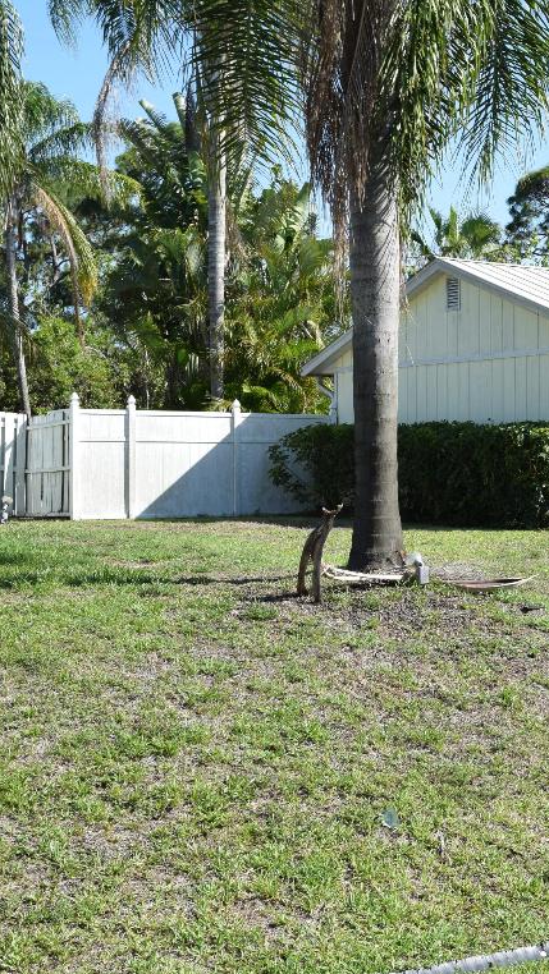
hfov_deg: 19.8
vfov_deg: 36.6
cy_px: 490
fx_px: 1474
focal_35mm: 57
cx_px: 668
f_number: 9
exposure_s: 1/320
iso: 200
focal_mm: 24
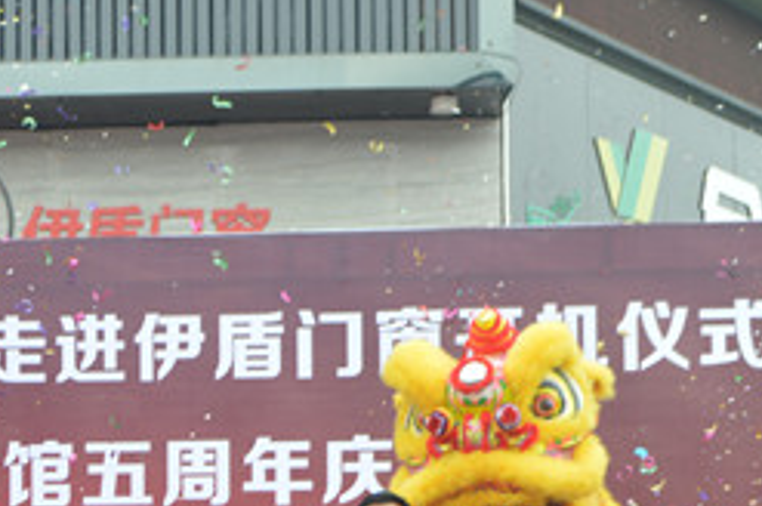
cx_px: 93
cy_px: 549
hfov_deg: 14.0
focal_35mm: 146
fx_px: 3086
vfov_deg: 9.3
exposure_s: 1/125
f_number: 5.6
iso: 200
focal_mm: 40
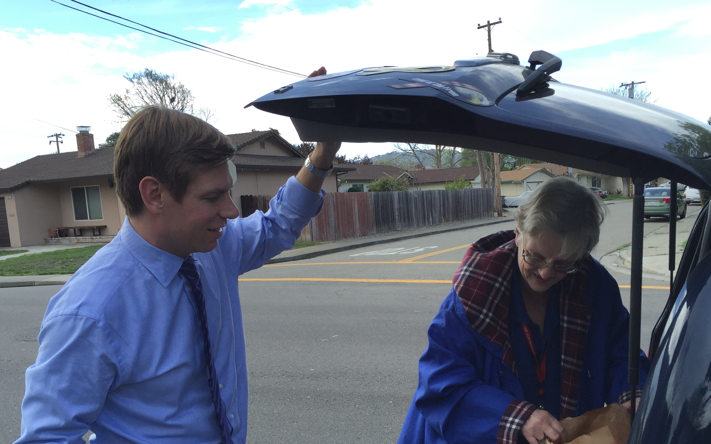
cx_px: 365
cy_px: 316
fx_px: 717
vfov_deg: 33.9
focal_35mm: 37
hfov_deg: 52.7
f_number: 2.2
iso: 32
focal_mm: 4.15
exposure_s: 1/824
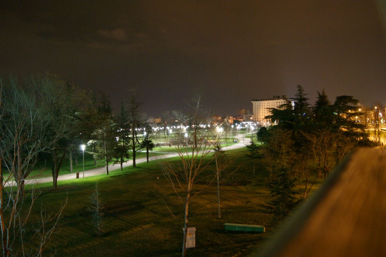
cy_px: 128
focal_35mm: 27
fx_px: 289
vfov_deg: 47.9
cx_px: 193
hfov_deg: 67.4
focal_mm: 18
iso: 800
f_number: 3.5
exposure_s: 1
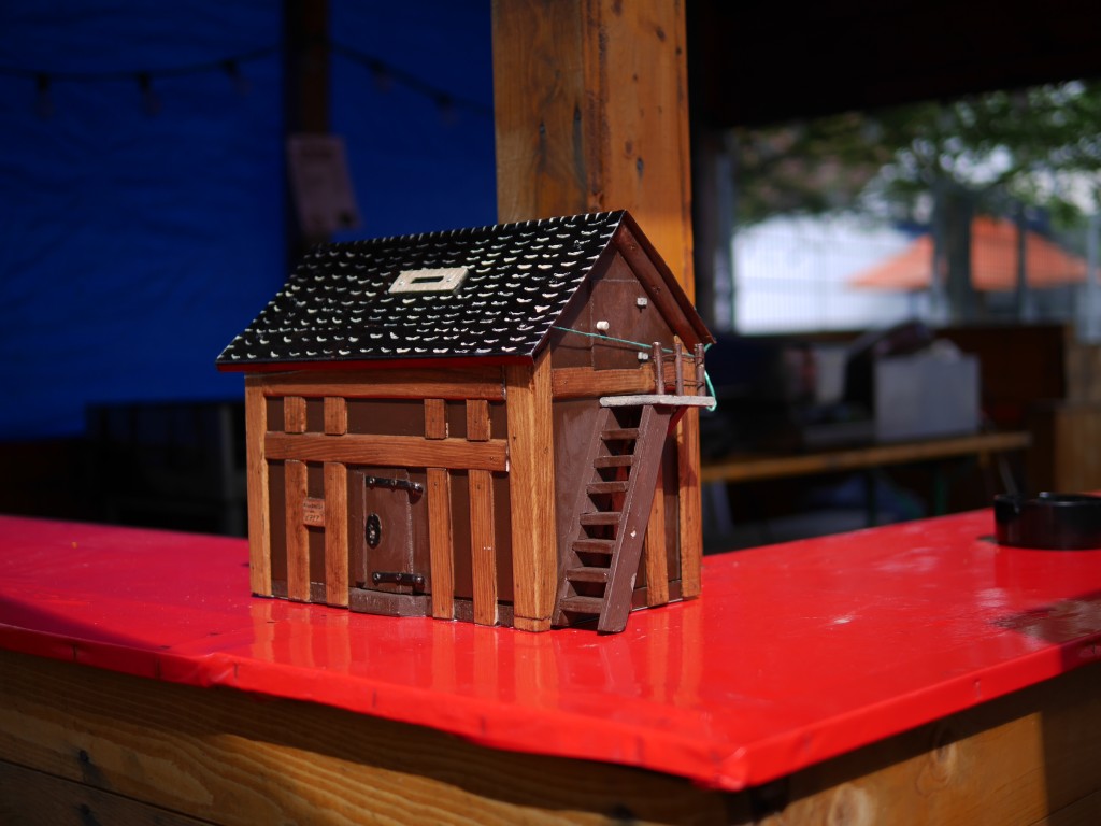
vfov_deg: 29.1
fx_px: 1590
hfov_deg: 38.2
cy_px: 413
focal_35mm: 50
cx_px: 550
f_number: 1.4
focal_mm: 25
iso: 125
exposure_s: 1/2500
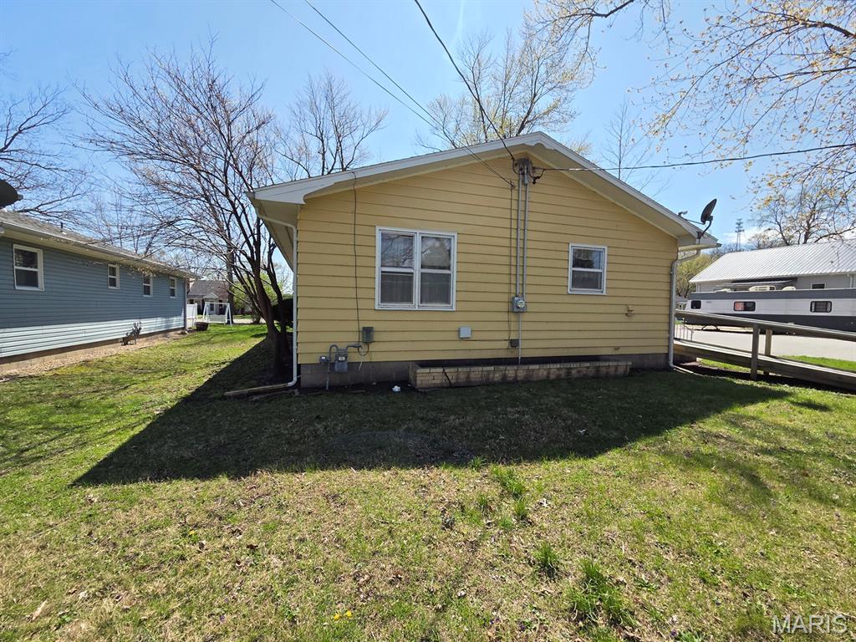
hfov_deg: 106.2
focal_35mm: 13
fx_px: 321
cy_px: 321
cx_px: 428
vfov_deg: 89.9
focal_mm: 2.2
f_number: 2.2
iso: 80
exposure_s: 1/2000
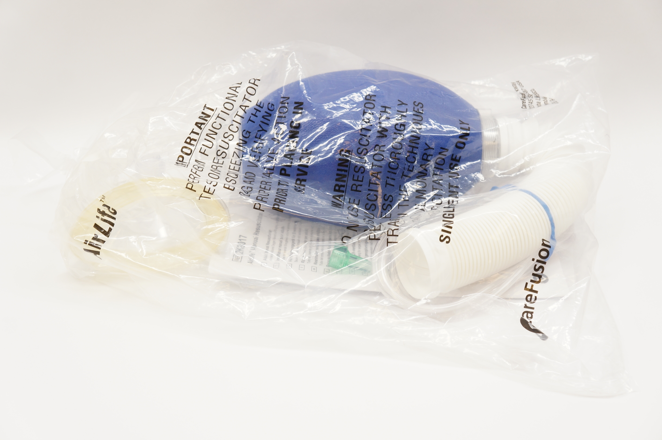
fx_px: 854
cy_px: 220
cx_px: 331
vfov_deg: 28.9
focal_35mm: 46
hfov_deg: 42.4
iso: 400
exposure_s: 1/60
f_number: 5.6
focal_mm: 31
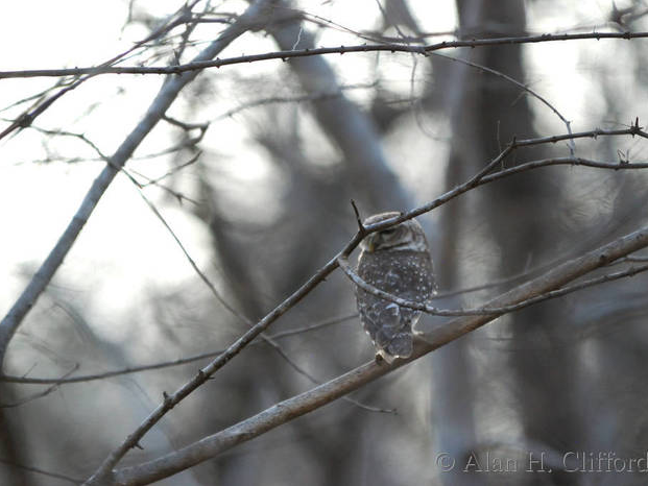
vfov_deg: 2.3
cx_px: 314
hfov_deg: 3.0
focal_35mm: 651
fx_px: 12189
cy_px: 243
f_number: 5.6
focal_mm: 400
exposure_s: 1/400
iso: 1250
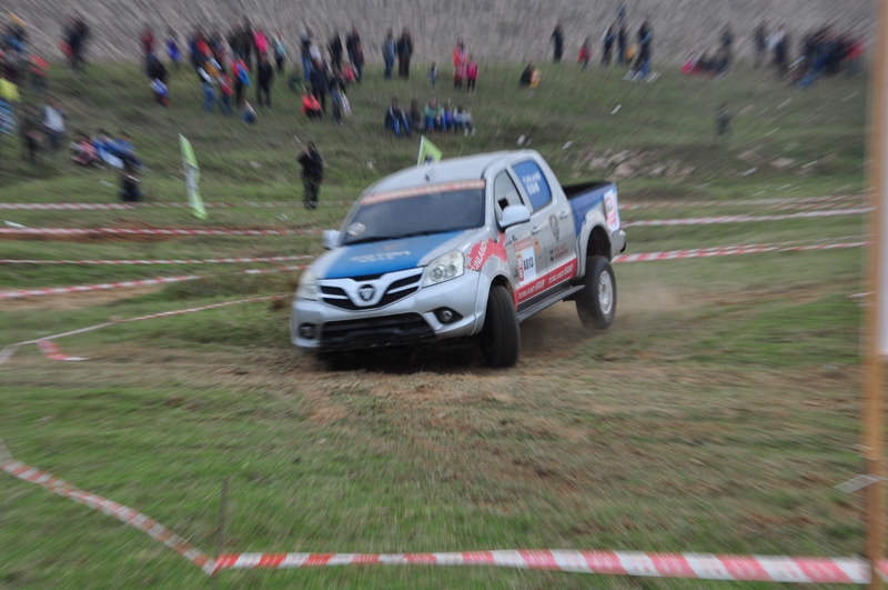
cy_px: 295
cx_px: 444
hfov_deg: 29.9
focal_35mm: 68
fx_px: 1663
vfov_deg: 20.1
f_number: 18
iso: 250
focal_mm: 45
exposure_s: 1/60
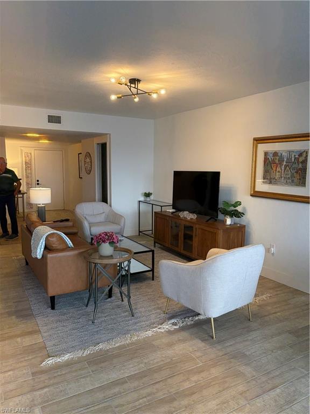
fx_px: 310
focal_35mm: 26
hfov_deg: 53.1
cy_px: 207
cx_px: 155
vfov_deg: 67.3
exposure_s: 1/120
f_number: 1.6
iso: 160
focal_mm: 5.96
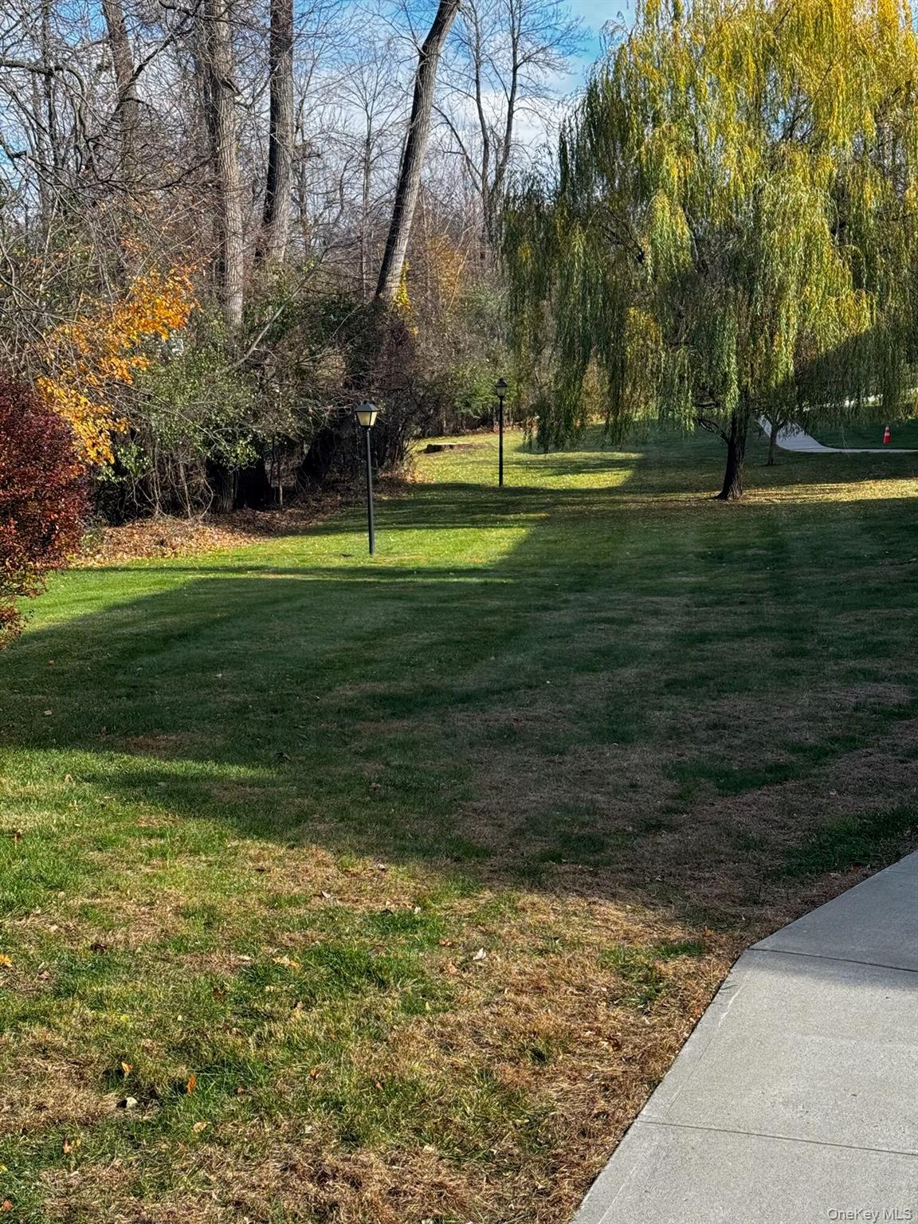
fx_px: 1697
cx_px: 459
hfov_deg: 30.3
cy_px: 612
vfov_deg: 39.7
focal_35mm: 48
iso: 64
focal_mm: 6.76
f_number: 1.78
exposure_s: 1/1263
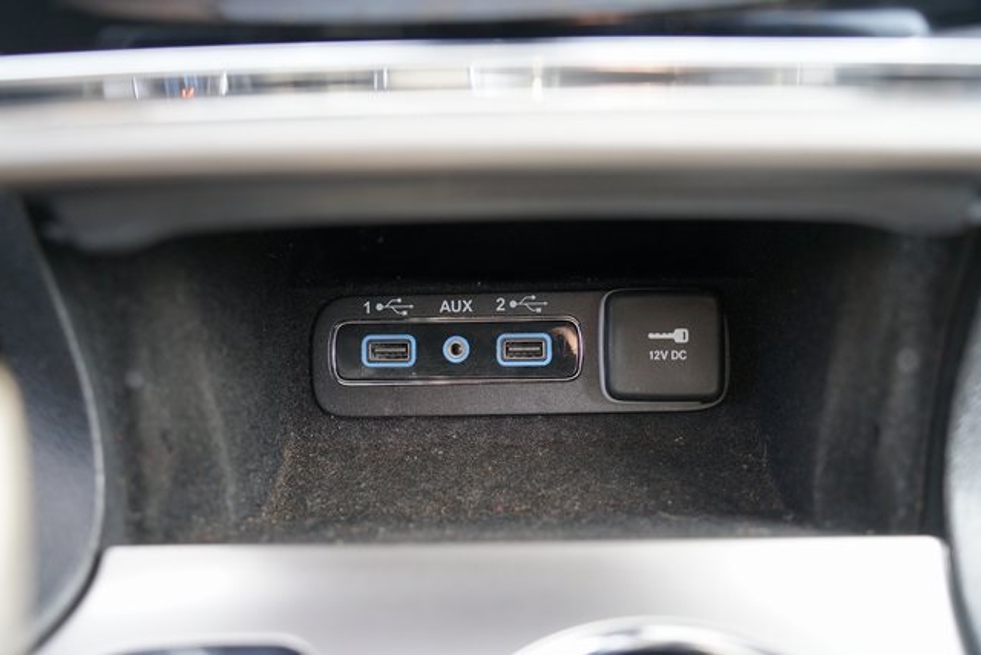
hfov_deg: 55.8
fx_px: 927
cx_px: 490
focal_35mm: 34
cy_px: 328
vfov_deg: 38.9
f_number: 4
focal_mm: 34
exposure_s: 1/60
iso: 500
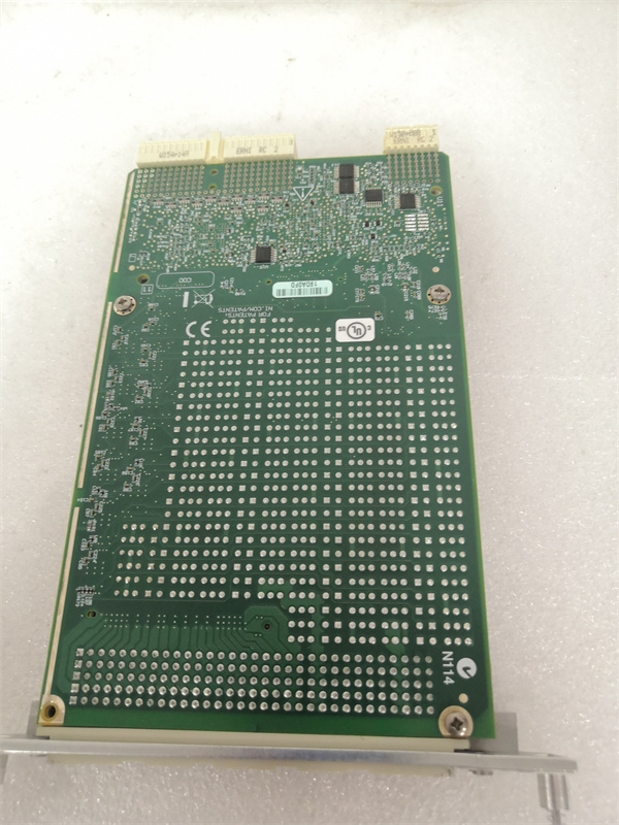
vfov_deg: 65.3
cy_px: 412
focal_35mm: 27
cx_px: 310
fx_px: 644
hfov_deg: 51.4
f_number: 1.8
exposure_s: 1/33.3
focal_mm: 3.95
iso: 400
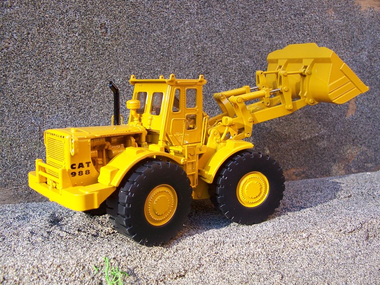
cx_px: 190
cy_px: 142
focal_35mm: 35
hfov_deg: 52.6
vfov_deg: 40.7
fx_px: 384
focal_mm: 6
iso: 80
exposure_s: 1/125
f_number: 2.8
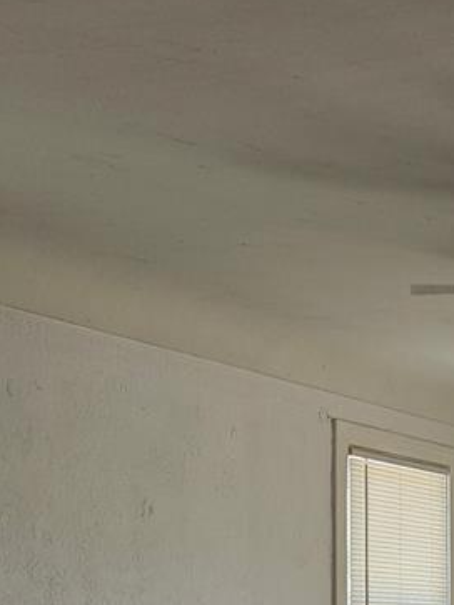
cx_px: 694
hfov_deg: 17.3
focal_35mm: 76
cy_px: 712
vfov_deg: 23.6
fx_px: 1330
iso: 25
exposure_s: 1/60
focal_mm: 6.3
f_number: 1.7
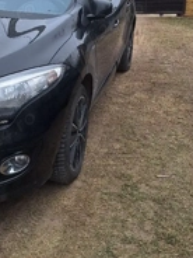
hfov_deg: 28.0
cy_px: 53
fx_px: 372
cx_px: 18
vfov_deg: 36.9
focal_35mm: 50
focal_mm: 5.54
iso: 40
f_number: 1.8
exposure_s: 1/400
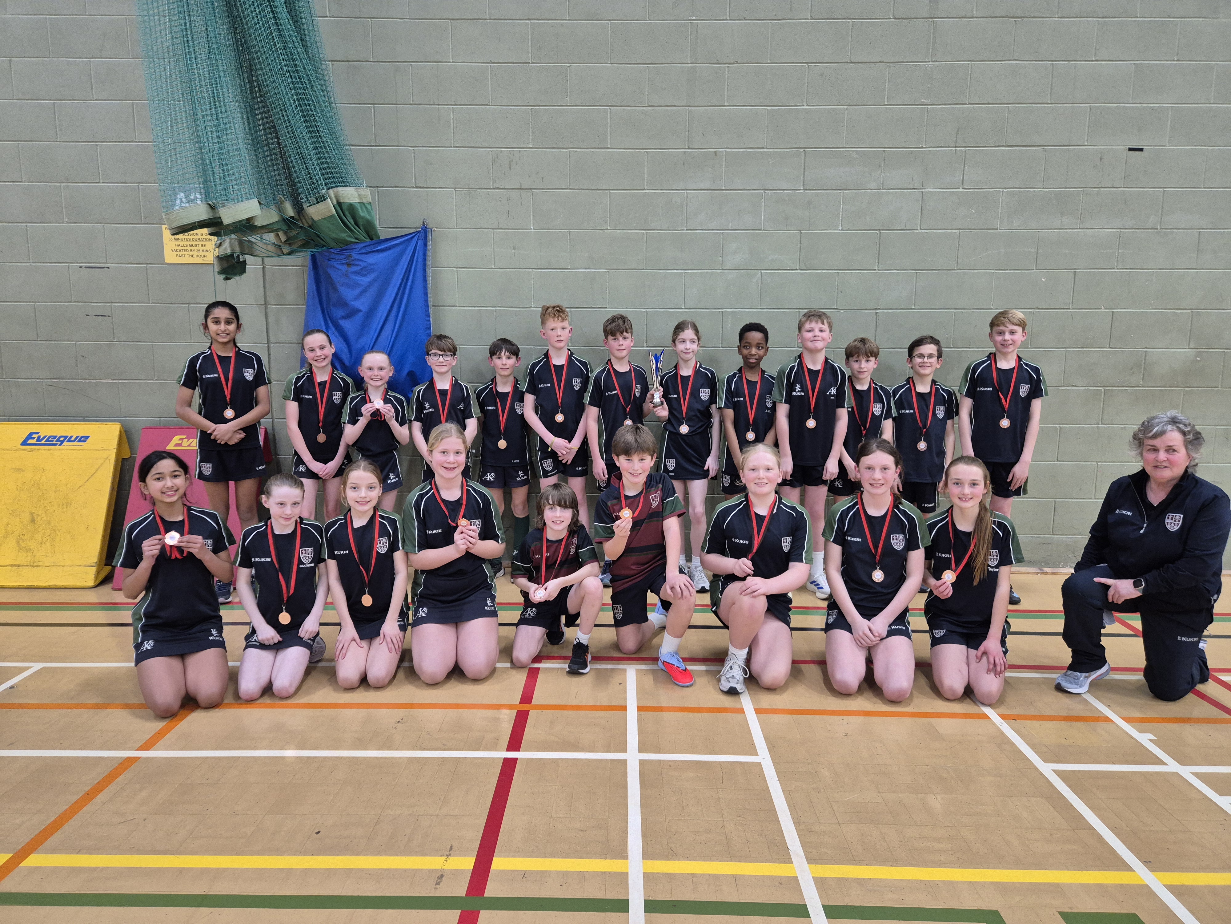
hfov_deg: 73.9
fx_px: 818
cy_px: 462
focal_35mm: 23
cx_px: 616
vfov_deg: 58.9
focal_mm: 5.4
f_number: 1.8
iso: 640
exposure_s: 1/100
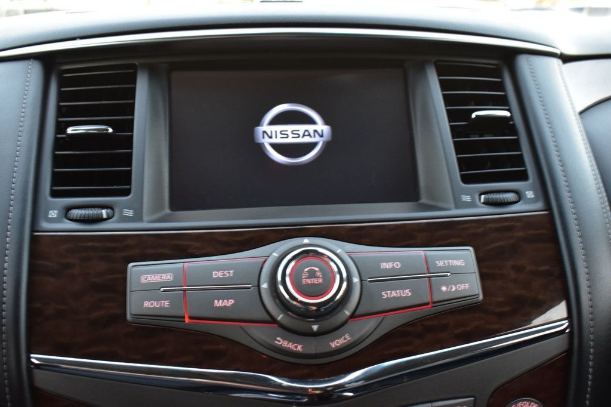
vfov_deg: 36.8
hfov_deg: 53.1
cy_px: 204
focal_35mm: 36
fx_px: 611
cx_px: 306
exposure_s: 1/15
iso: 900
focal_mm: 24
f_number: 6.3
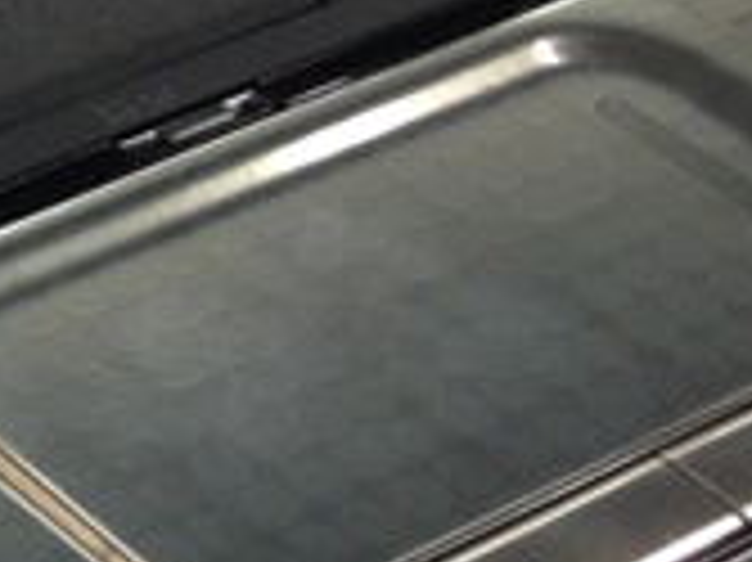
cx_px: -883
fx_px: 3430
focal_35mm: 158
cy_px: 580
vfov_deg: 9.3
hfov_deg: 11.1
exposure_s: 1/20
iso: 80
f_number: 2.4
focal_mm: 4.12
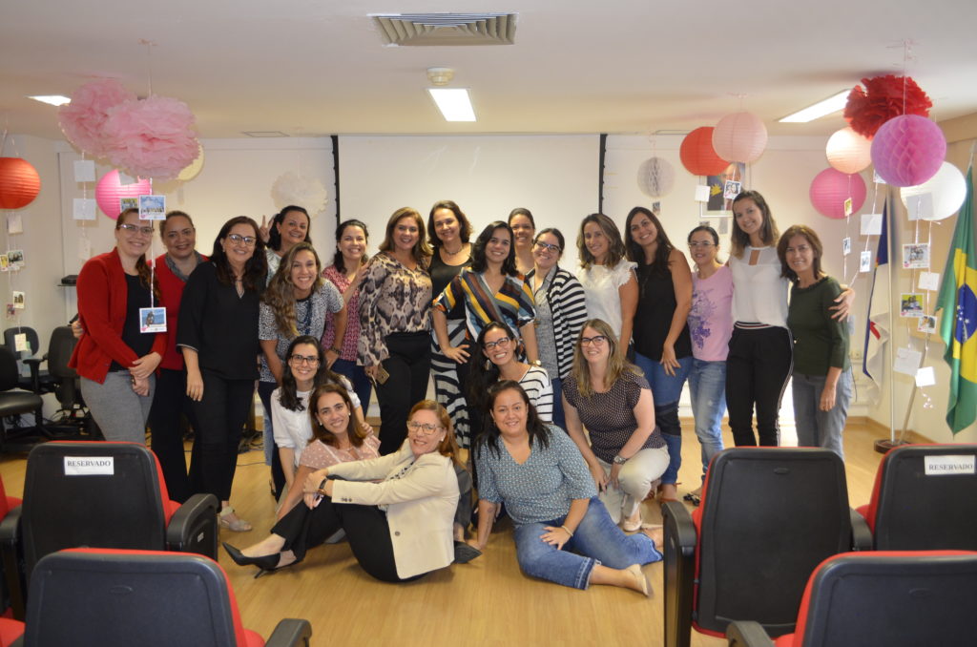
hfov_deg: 62.0
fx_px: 812
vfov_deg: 43.4
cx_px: 488
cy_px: 324
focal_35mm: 30
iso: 800
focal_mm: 20
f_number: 3.8
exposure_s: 1/60
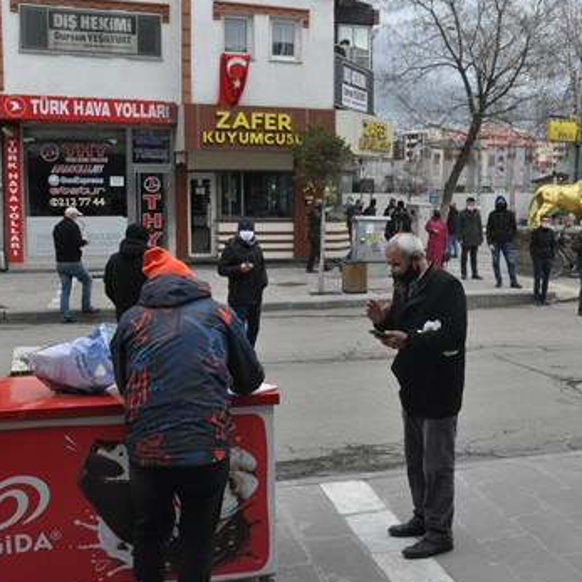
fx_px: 818
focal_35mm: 43
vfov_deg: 39.2
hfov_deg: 38.4
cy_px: 297
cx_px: 421
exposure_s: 1/500
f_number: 11
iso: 1000
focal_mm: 18
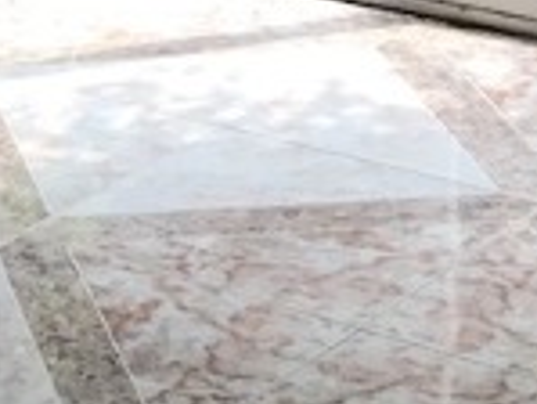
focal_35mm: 192
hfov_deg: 9.8
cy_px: -130
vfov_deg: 7.7
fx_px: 2981
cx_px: -389
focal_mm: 3.99
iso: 20
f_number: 1.8
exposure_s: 1/331
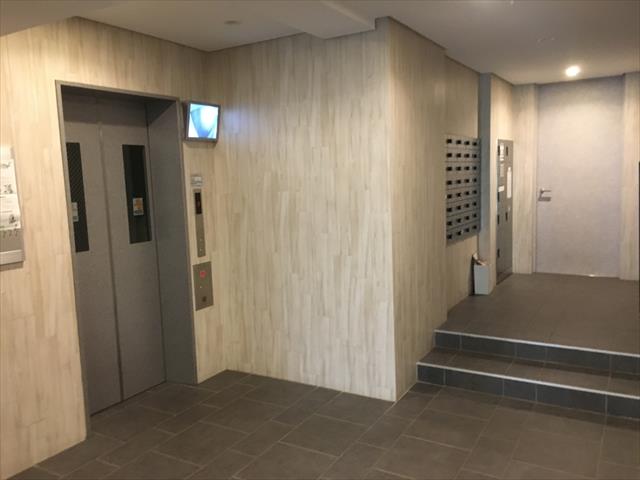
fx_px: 536
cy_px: 240
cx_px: 320
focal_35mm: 29
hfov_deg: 61.7
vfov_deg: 48.2
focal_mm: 4.15
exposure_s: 1/17
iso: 250
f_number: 2.2
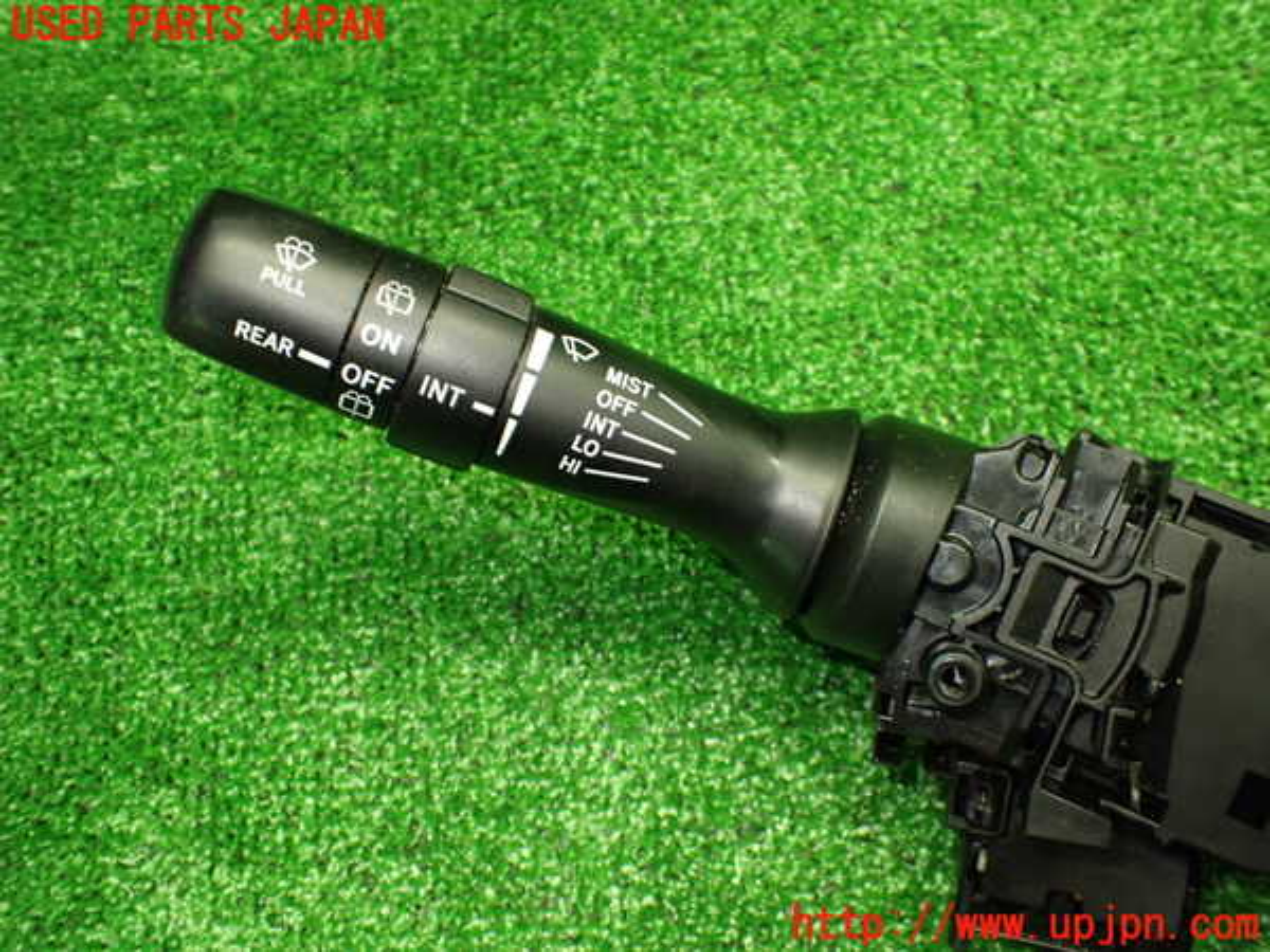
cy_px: 476
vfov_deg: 46.8
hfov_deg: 60.0
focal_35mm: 30
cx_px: 635
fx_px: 1101
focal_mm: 5.4
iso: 800
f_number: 2.3
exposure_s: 1/125
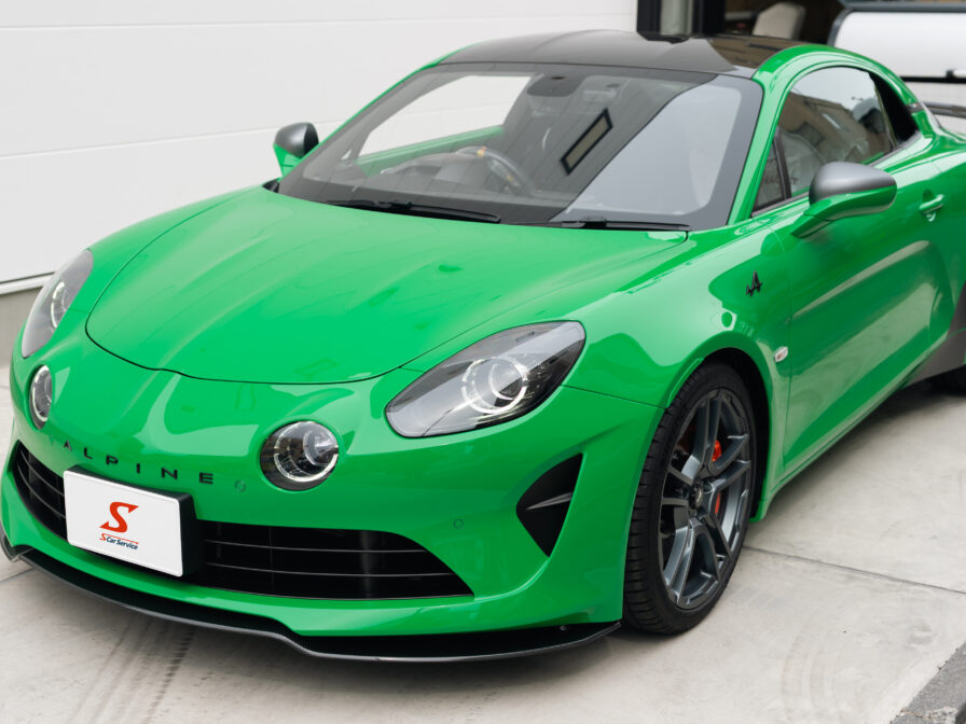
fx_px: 1535
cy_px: 363
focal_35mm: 55
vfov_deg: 26.6
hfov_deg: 34.9
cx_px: 440
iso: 80
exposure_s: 1/500
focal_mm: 50
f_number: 4
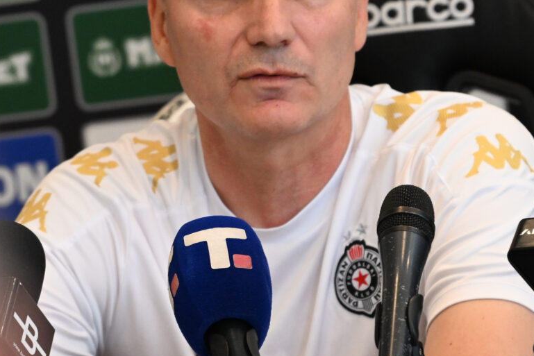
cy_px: 191
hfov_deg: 3.3
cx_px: 158
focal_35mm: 624
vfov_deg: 2.2
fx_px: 9257
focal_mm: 200
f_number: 4
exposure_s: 1/200
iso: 2000
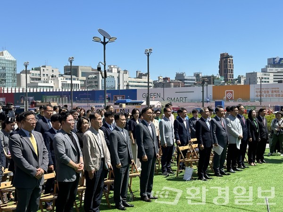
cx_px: 142
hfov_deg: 39.7
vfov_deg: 30.3
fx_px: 392
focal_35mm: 48
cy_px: 106
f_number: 1.78
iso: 64
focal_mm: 6.86
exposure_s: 1/2732
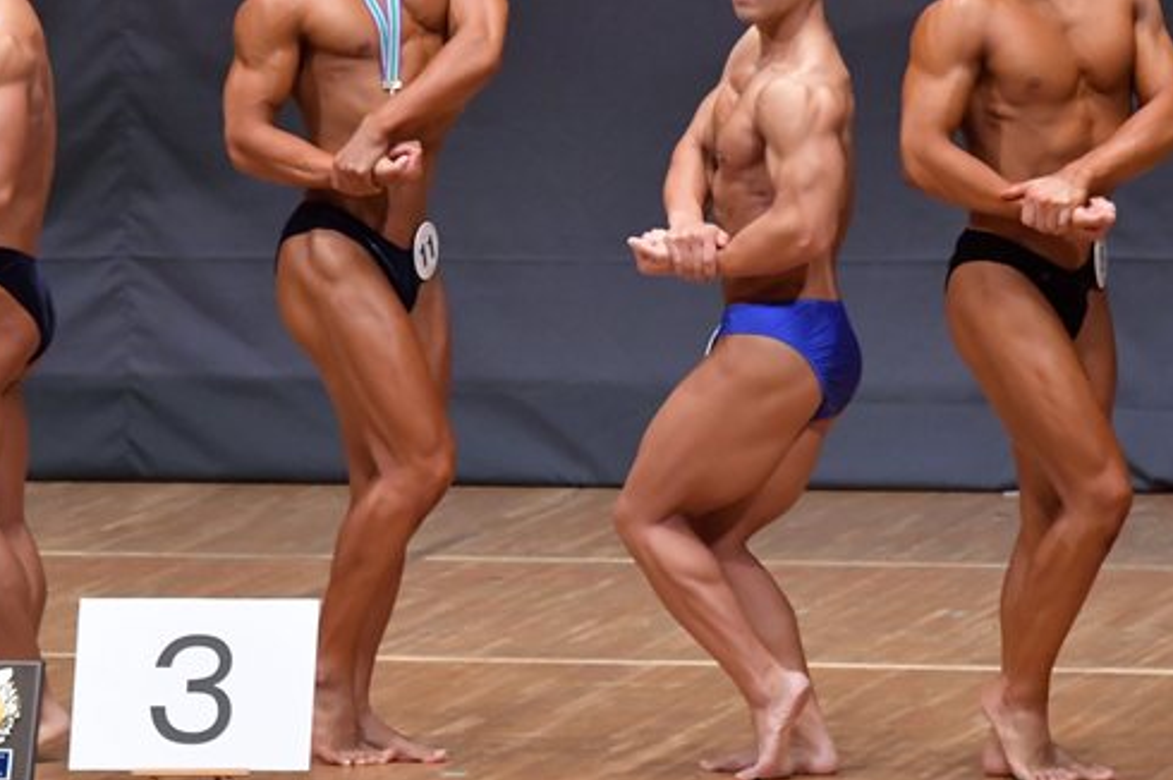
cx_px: 473
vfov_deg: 3.2
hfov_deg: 4.8
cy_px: 309
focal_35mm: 427
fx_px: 13903
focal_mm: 180
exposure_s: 1/400
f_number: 5.6
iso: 6400
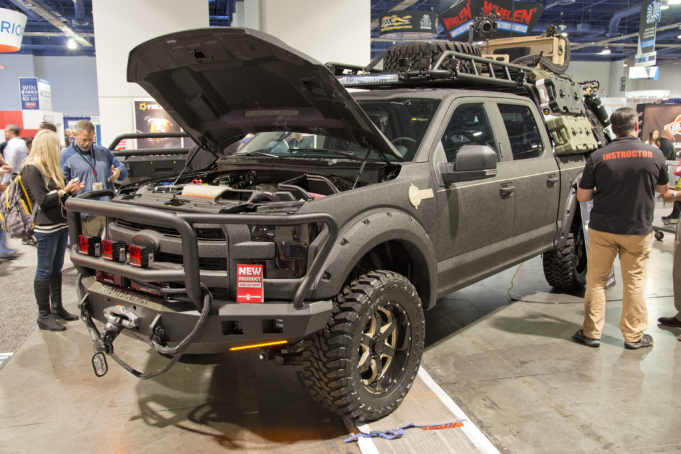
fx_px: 568
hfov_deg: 61.9
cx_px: 340
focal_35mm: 30
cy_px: 227
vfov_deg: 43.6
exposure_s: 1/15
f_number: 7.1
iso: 2000
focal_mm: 30
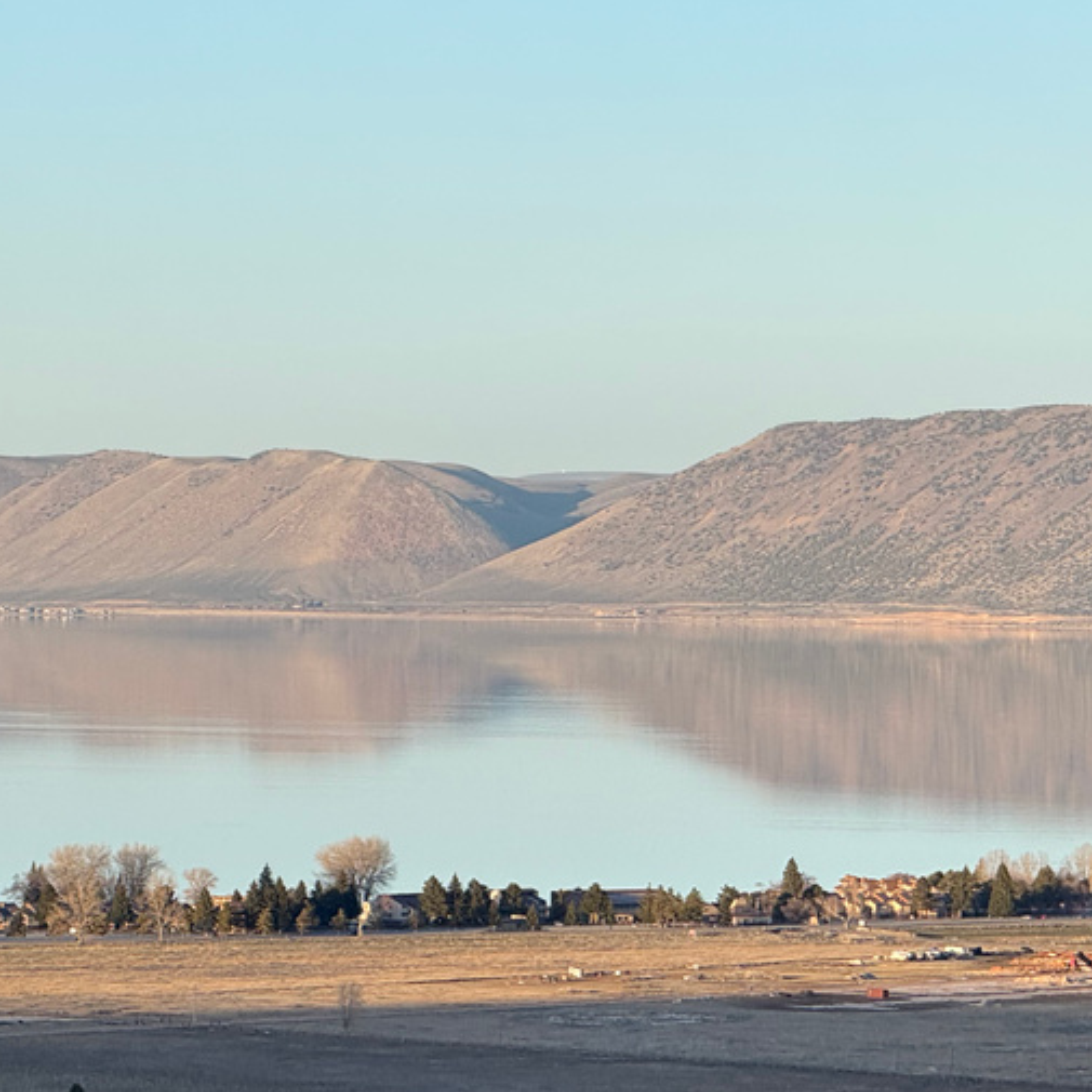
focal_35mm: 215
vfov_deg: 8.1
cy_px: 807
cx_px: 303
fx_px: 7673
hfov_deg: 8.1
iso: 50
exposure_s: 1/541
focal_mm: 15.66
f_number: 2.8
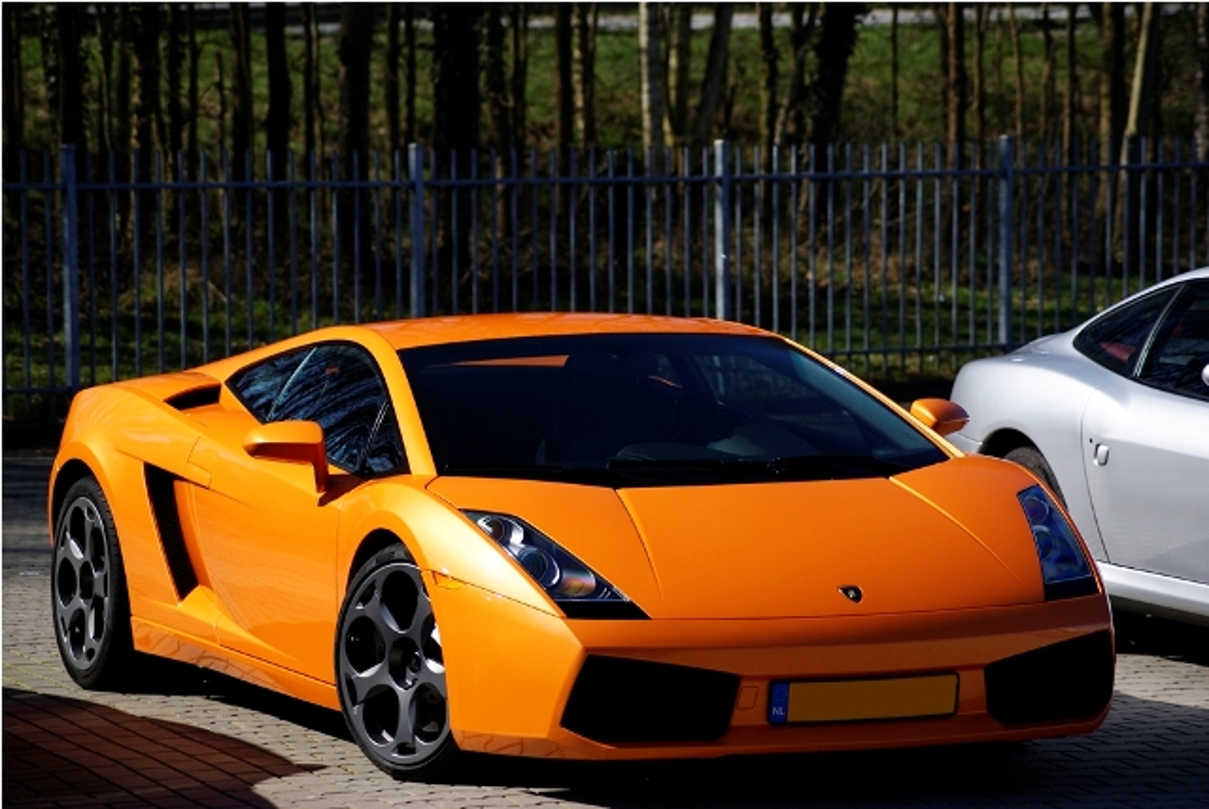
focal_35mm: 150
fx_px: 5042
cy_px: 404
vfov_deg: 9.2
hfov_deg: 13.7
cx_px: 604
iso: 100
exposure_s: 1/250
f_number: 4.5
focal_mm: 100
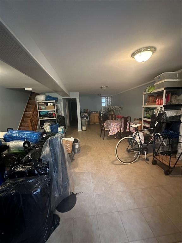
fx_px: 98
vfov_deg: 102.1
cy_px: 122
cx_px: 91
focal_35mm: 14
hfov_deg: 85.7
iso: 1600
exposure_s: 1/40
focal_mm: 2.22
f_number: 2.2
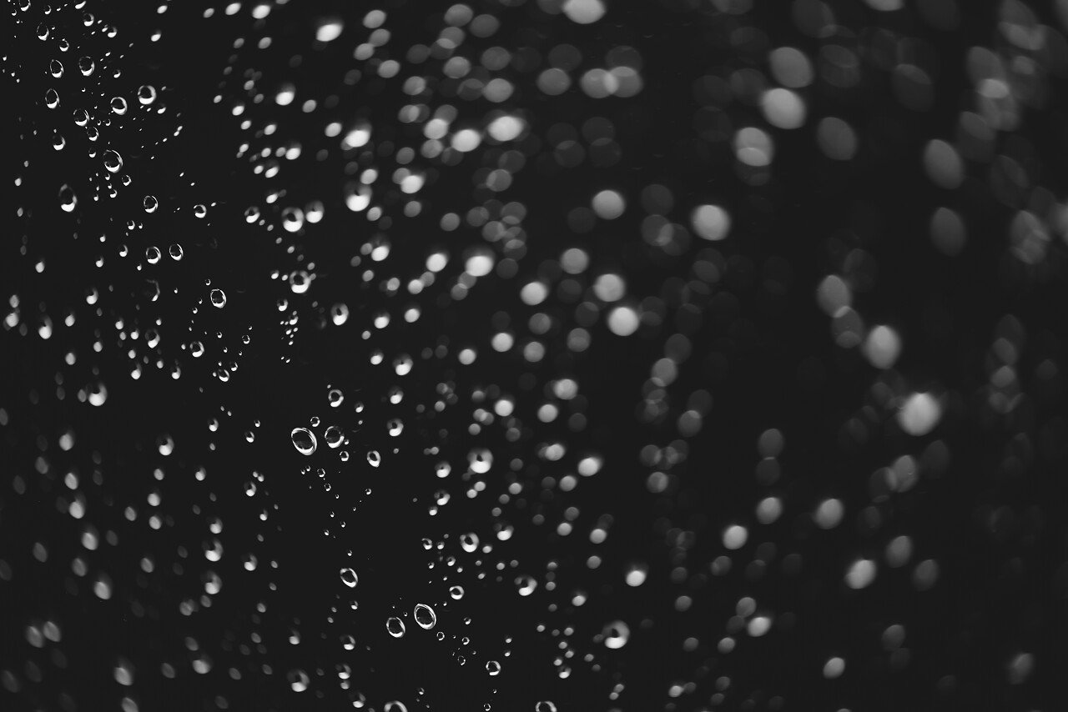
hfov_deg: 19.5
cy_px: 356
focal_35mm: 105
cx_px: 534
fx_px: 3116
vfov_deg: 13.0
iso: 500
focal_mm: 105
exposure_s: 1/125
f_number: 3.2
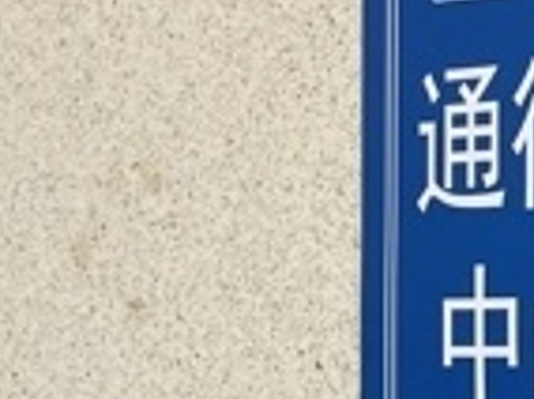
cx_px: 1640
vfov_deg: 9.0
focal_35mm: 165
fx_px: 2541
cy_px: 145
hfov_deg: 9.3
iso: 32
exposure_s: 1/227
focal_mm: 4.2
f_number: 1.6
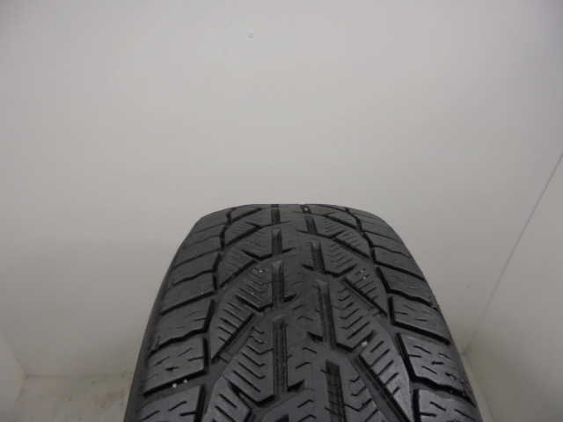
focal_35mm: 26
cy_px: 211
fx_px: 423
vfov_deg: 53.1
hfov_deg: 67.3
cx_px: 282
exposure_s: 1/30
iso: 100
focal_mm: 4.6
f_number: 3.5
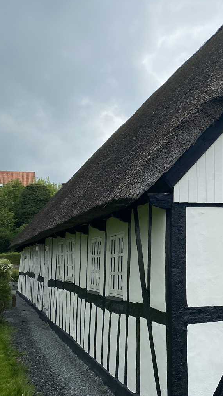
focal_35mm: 57
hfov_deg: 19.4
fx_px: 600
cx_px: 294
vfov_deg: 36.6
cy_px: 189
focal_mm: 4.25
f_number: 1.8
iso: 32
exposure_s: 1/2571
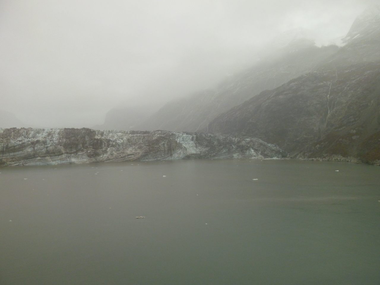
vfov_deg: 54.9
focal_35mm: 25
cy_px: 142
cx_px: 190
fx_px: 274
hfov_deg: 69.4
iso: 160
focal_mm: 4.5
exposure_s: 1/30
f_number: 3.3
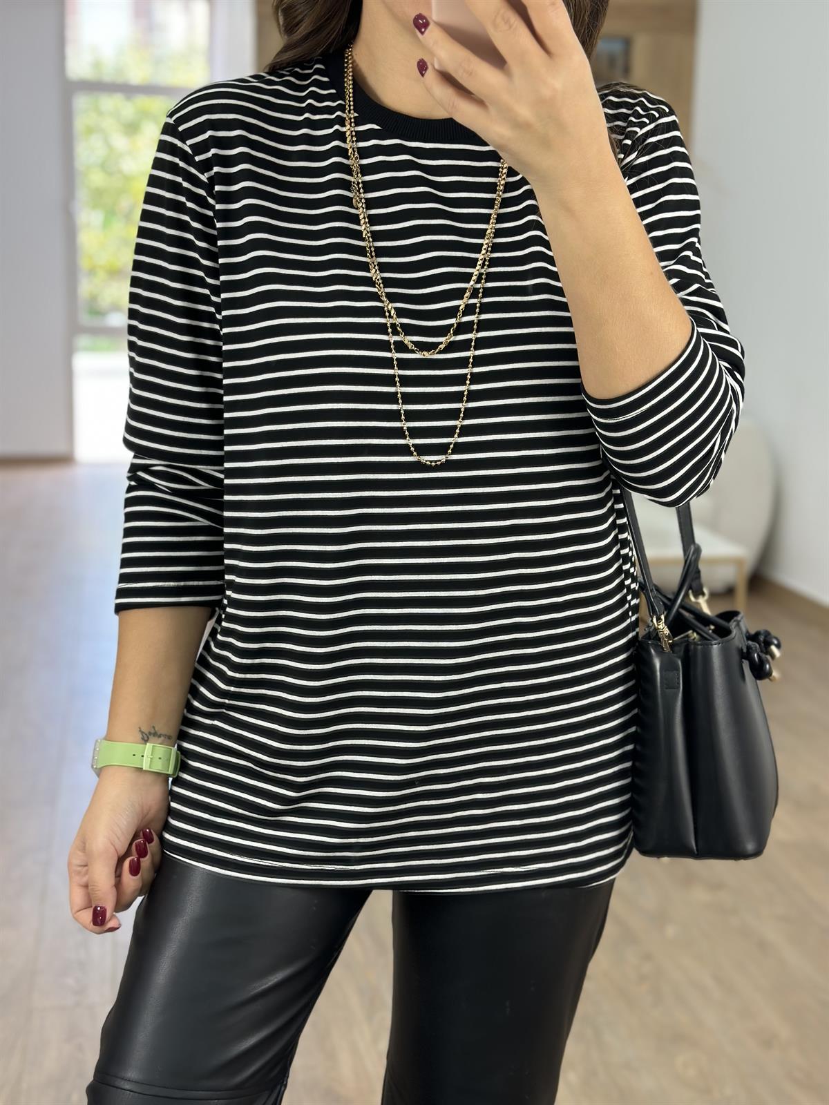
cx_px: 414
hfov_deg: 30.3
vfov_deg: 39.7
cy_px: 552
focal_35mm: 48
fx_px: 1533
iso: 64
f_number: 1.78
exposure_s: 1/153
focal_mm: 6.86
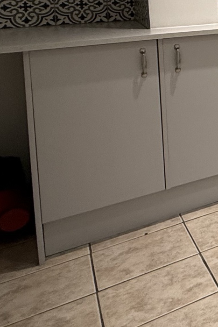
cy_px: -4
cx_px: 522
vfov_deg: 34.6
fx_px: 472
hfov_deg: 15.1
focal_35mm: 52
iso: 160
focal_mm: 2.22
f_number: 2.2
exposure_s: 1/100
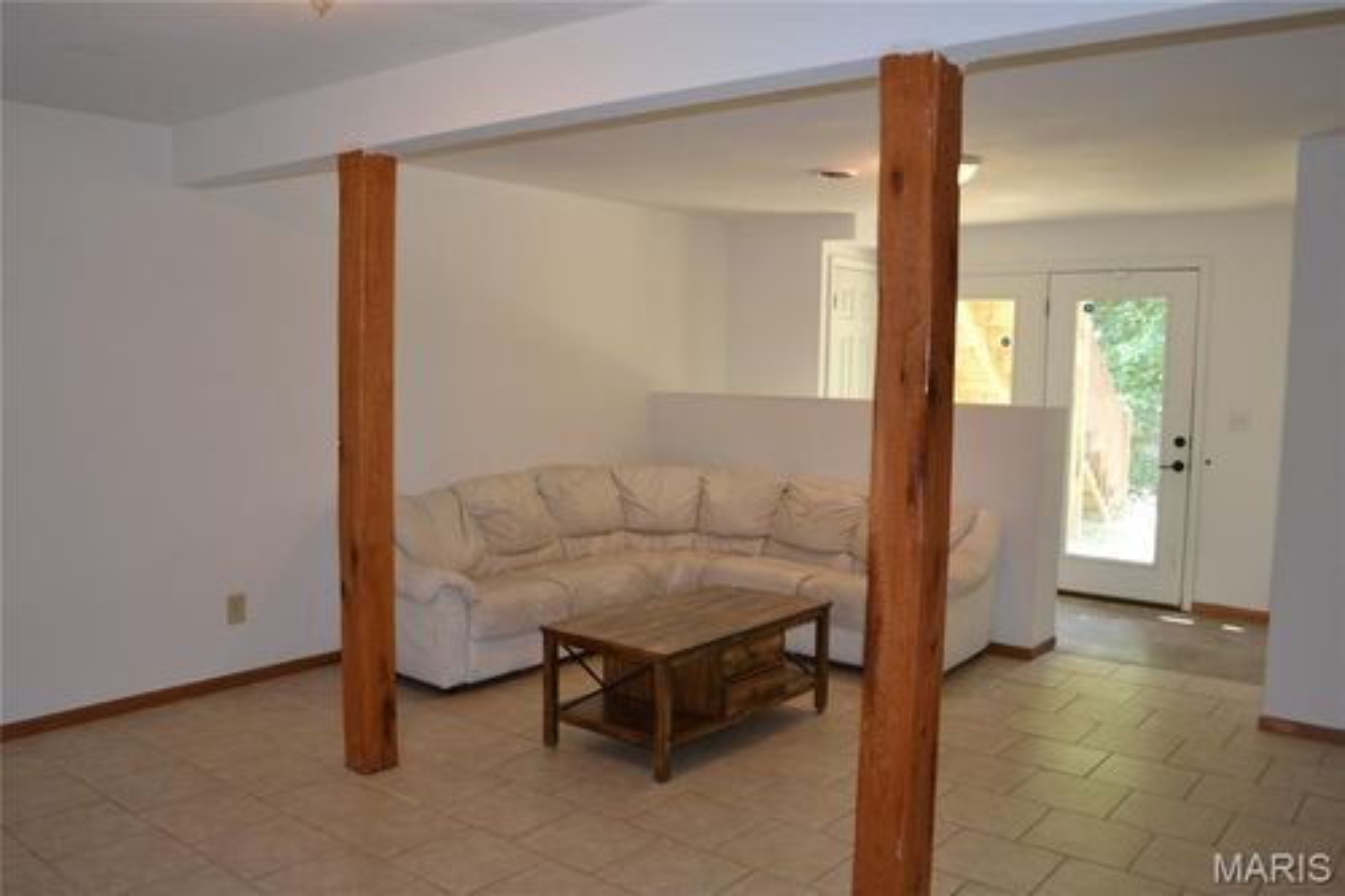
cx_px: 672
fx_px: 1008
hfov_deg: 67.4
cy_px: 448
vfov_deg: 47.9
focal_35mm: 27
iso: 400
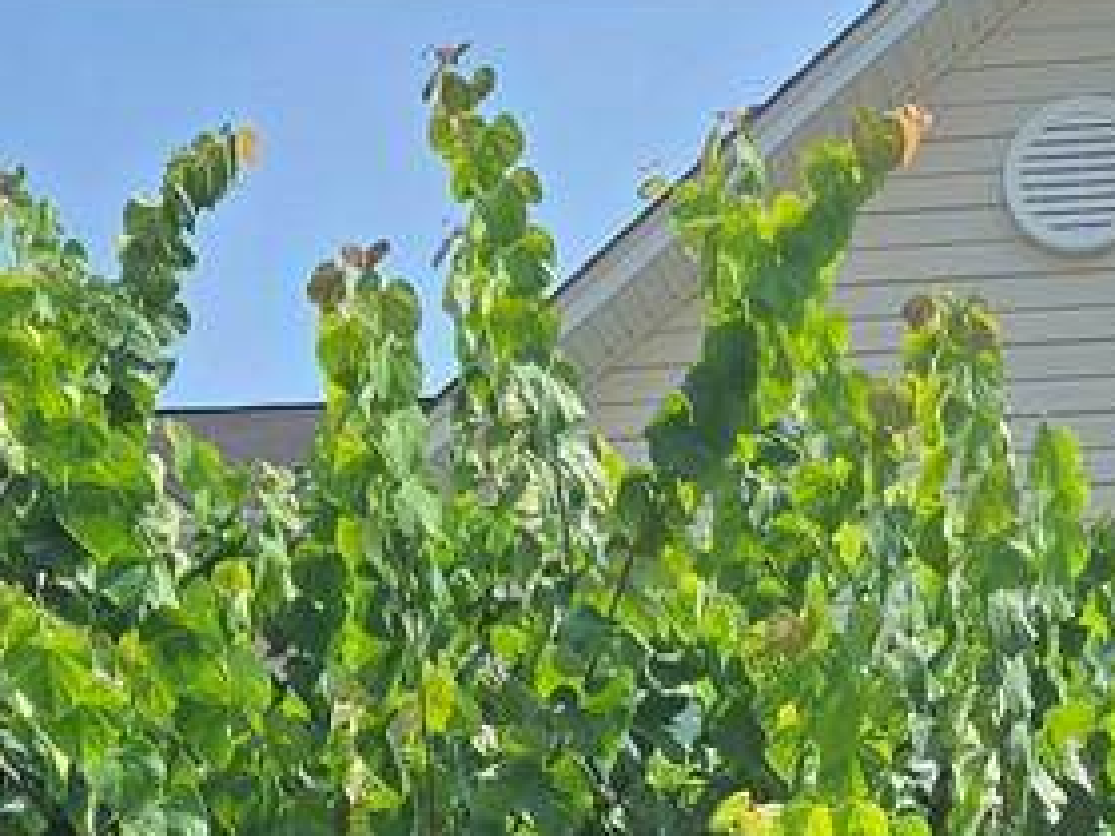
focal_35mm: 84
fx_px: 2706
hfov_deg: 22.7
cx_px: 1015
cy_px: 1509
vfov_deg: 15.2
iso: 40
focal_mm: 5.4
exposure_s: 1/2921
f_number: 1.8
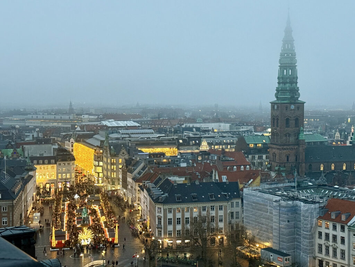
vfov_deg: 30.3
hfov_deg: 39.7
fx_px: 492
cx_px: 178
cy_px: 134
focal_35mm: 48
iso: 250
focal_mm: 6.76
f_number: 1.78
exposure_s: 1/33
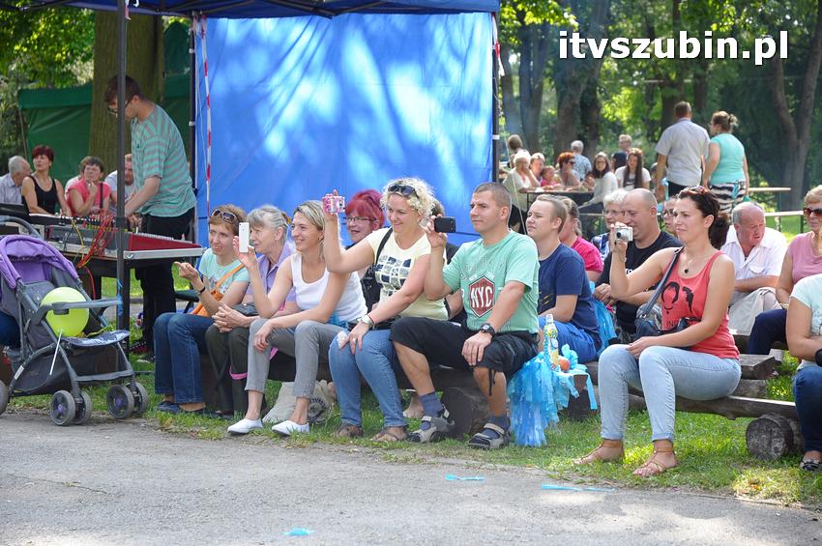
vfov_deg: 13.0
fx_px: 2395
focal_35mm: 105
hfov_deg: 19.5
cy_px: 273
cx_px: 411
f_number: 5
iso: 640
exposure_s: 1/400
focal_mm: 70
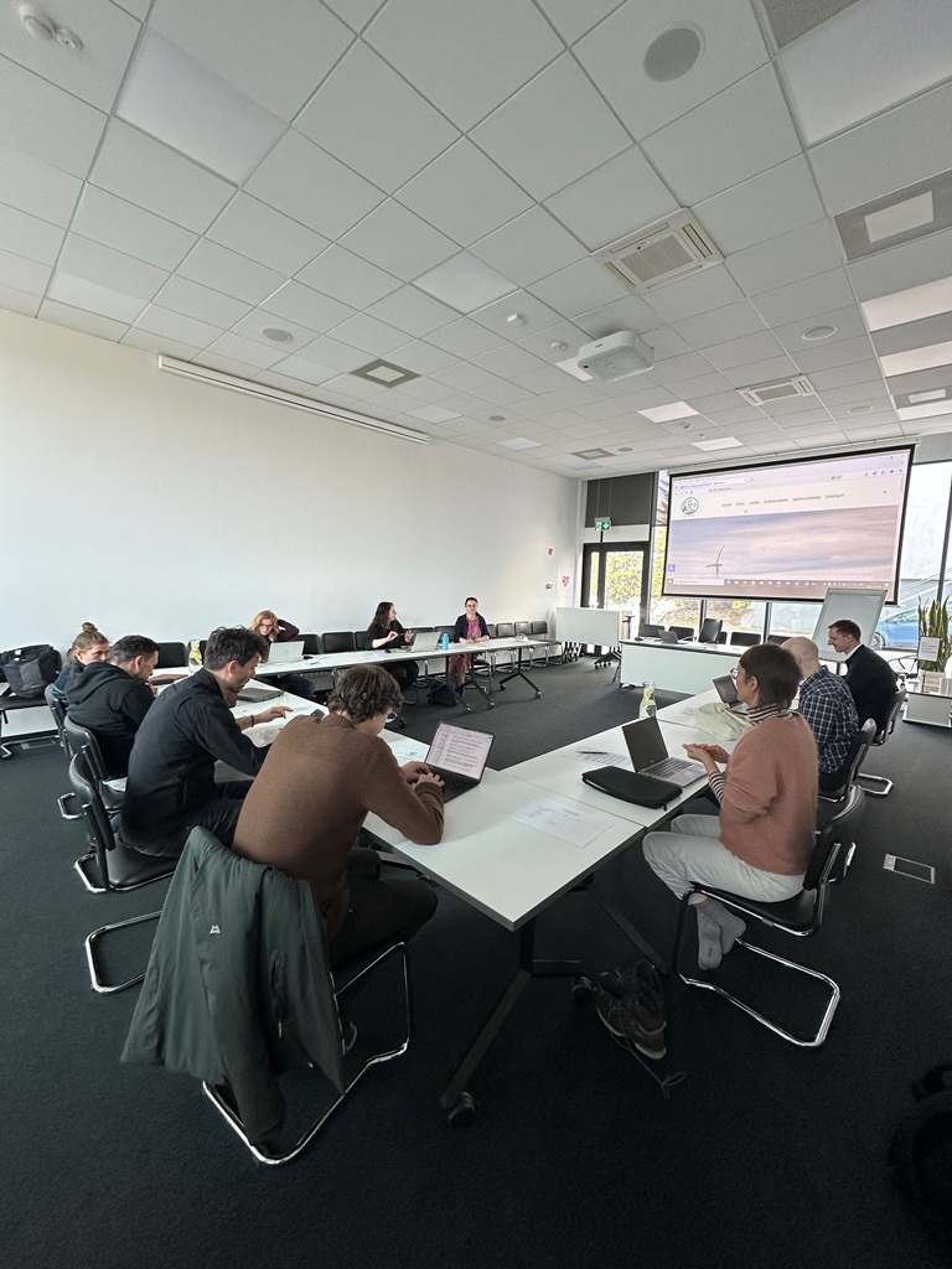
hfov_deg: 85.7
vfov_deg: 102.1
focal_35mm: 14
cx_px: 476
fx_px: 513
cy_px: 634
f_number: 2.2
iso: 160
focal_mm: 2.22
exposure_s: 1/120
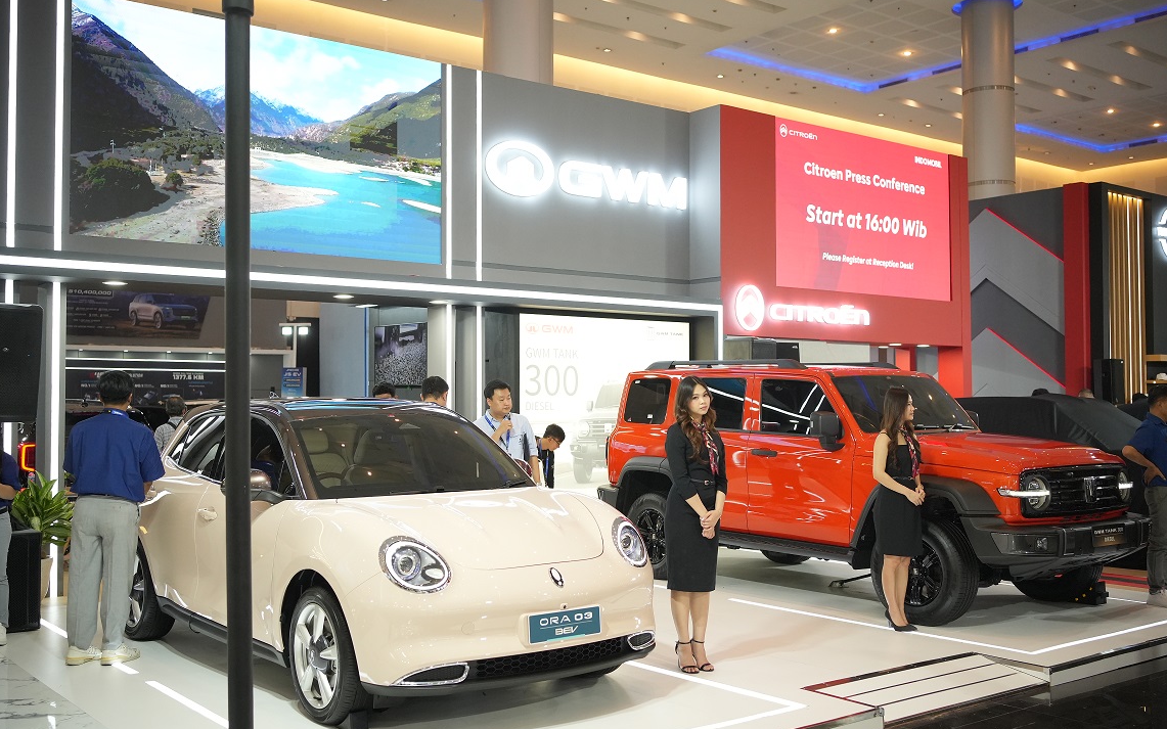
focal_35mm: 36
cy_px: 373
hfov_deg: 54.0
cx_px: 585
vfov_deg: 35.3
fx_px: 1145
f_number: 2.8
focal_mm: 35
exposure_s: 1/800
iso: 2500
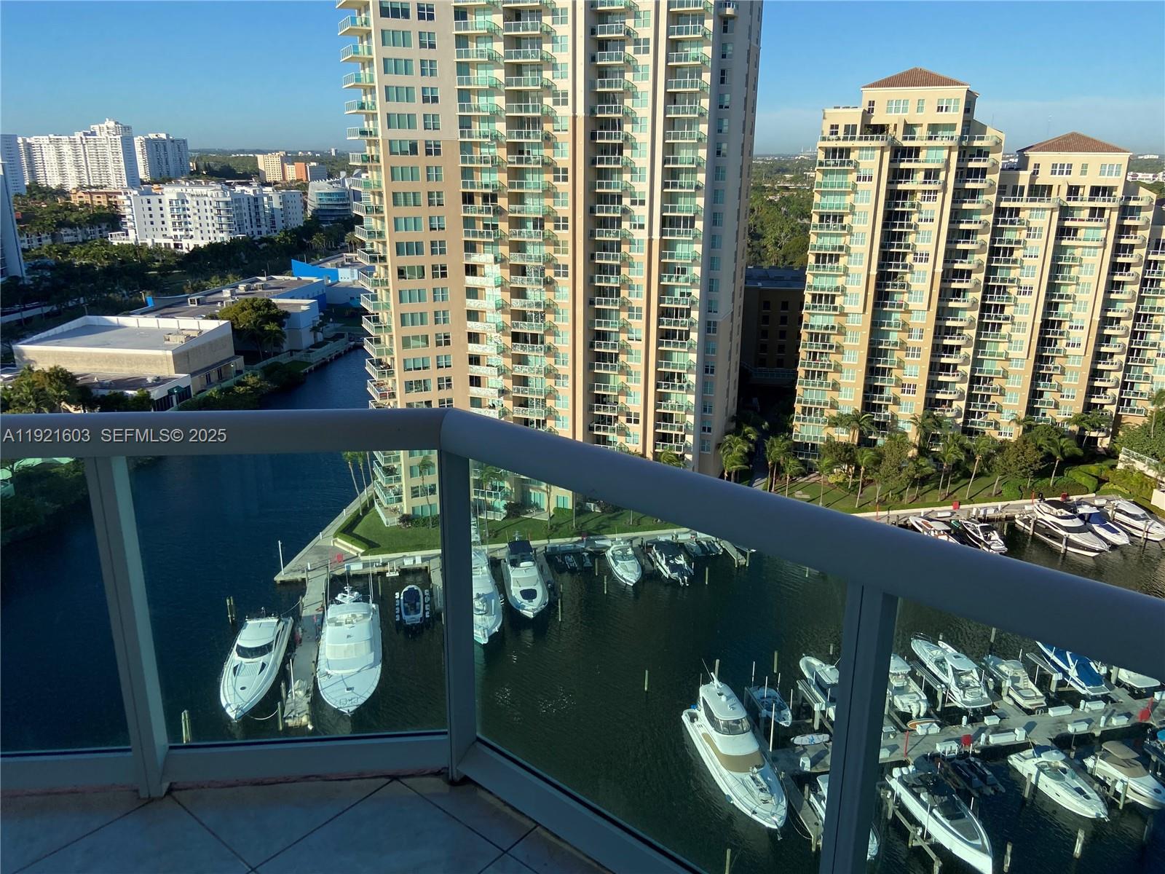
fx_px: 875
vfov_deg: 53.1
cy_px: 437
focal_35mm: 26
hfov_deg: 67.3
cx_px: 582
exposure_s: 1/2410
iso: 32
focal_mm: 4.25
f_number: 1.8
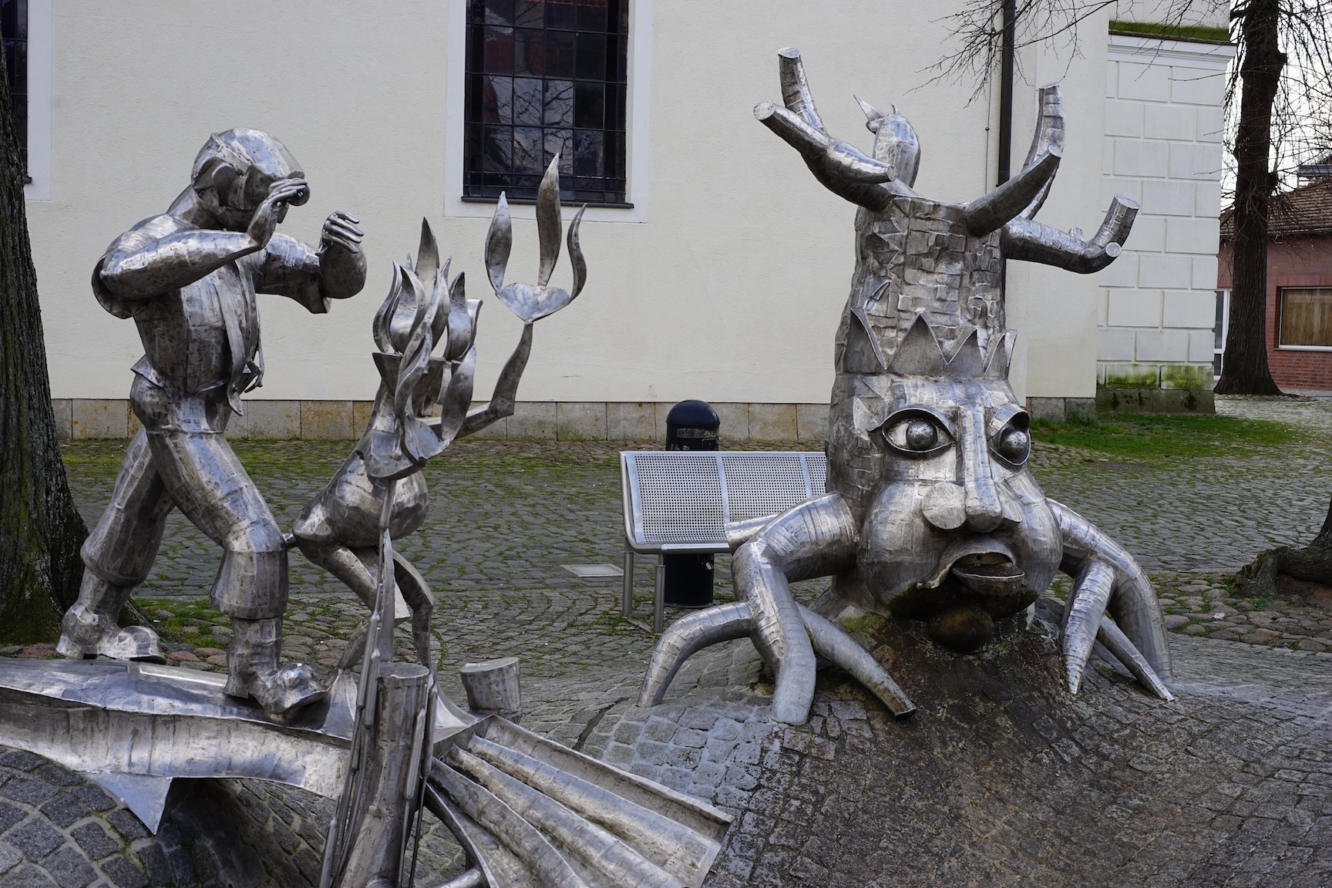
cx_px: 666
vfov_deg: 27.0
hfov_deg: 39.6
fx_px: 1850
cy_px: 444
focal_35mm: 50
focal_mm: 50
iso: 100
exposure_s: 1/60
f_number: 8
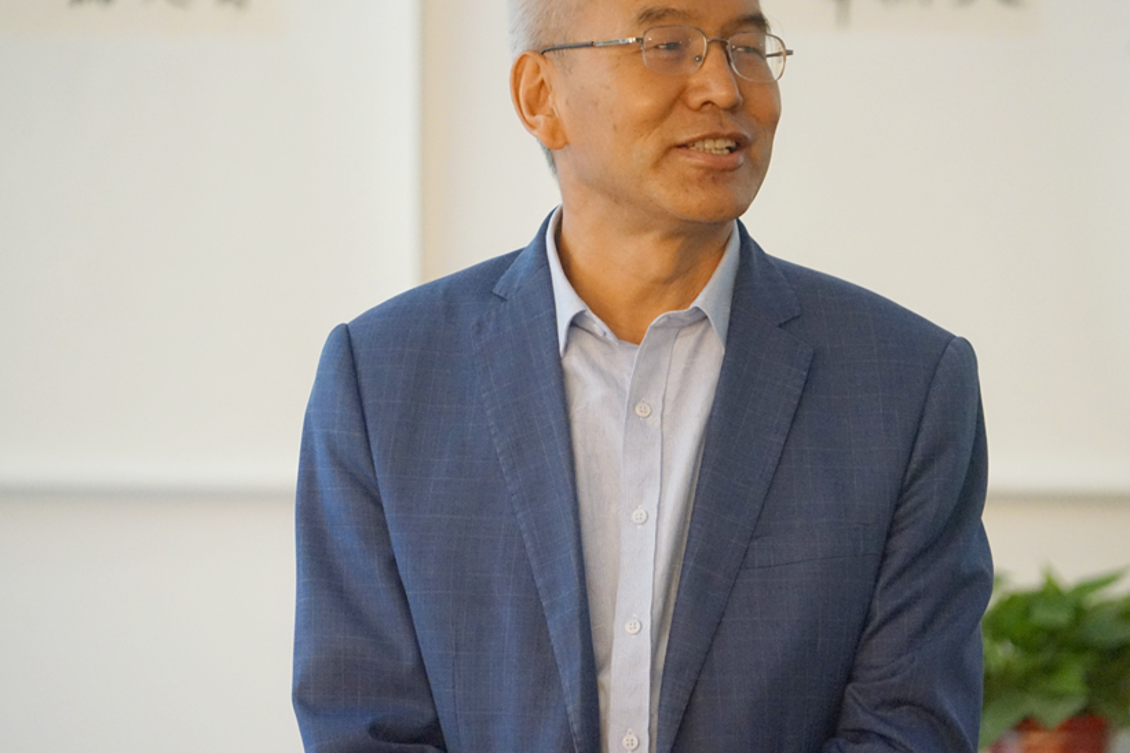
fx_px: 8787
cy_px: 314
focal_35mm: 280
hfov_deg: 7.4
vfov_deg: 4.9
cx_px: 618
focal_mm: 230
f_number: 6.3
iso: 6400
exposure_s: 1/200
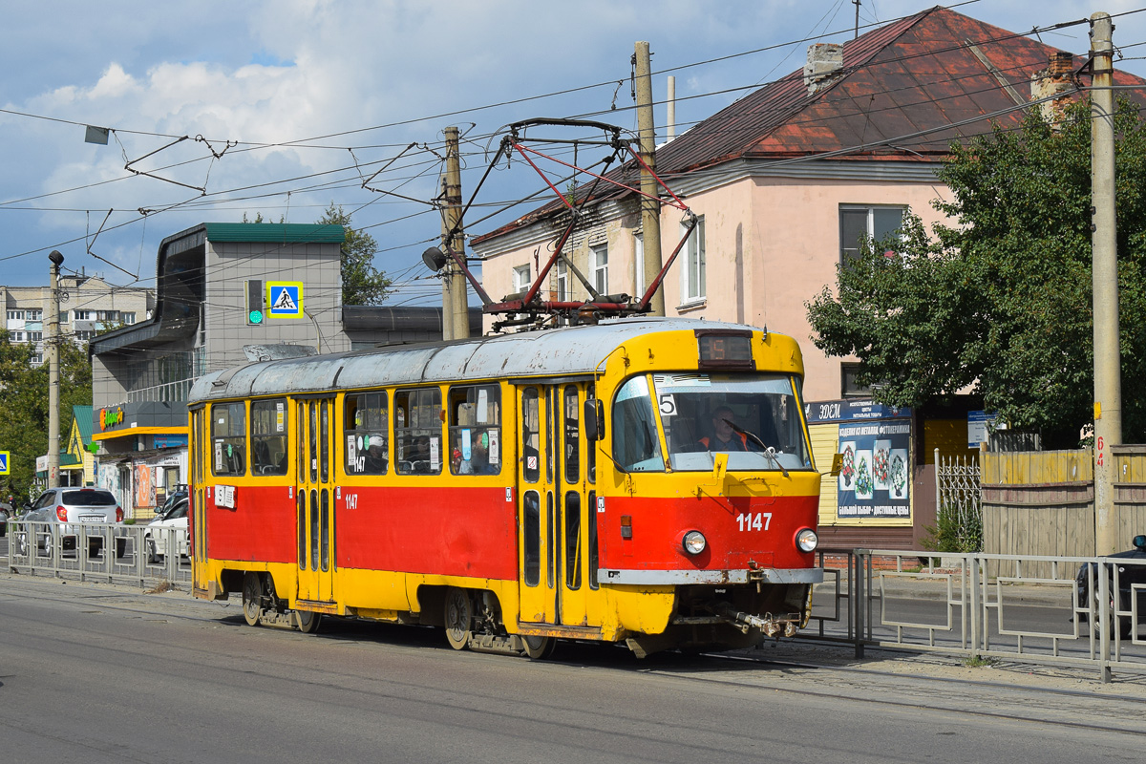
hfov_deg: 24.6
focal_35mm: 82
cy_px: 382
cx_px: 573
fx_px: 2626
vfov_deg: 16.6
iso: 200
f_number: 10
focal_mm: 55
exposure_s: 1/400
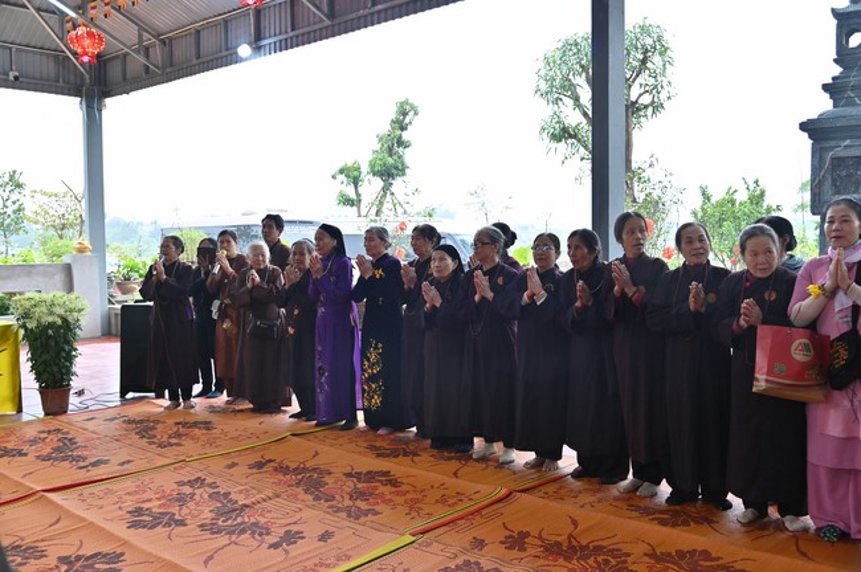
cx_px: 430
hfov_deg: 58.8
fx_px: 765
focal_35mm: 32
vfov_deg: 41.0
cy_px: 286
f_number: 5
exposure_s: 1/125
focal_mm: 32
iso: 640
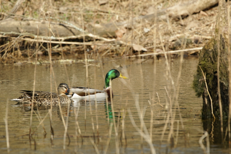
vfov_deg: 2.5
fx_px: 3464
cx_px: 116
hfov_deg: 3.8
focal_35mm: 540
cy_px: 77
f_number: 5.6
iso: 100
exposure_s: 1/400
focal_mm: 360
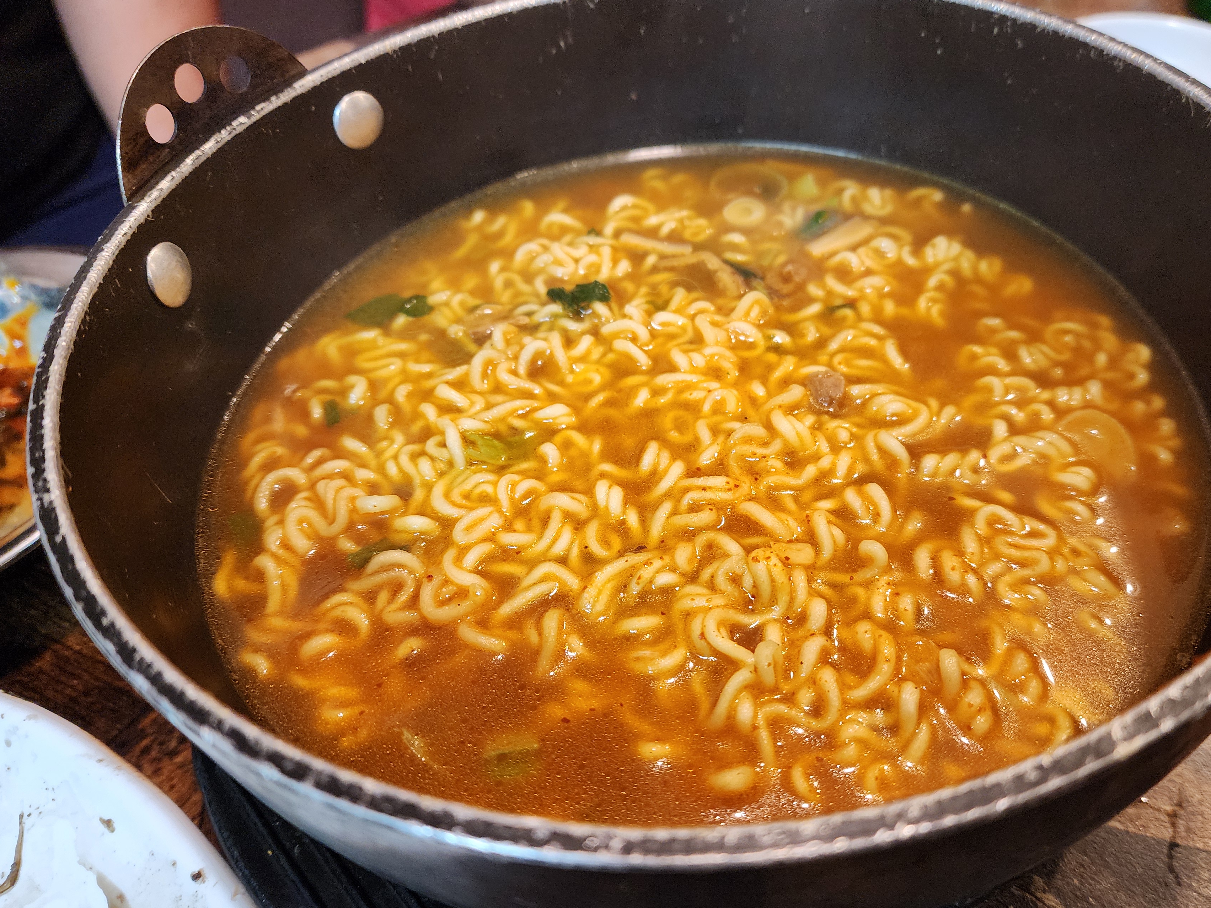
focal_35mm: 27
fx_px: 945
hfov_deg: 64.9
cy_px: 474
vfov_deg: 51.3
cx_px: 706
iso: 640
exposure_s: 1/120
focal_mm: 6.4
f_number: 1.8
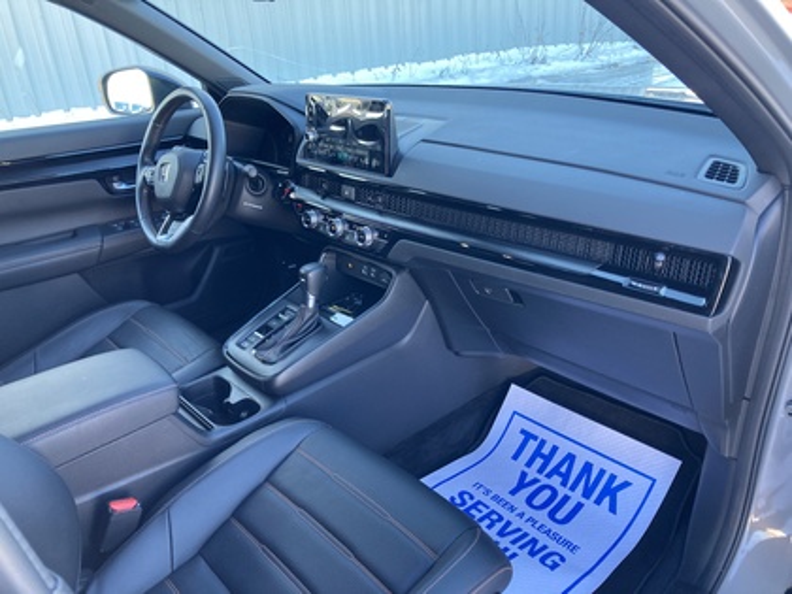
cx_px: 396
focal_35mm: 28
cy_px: 297
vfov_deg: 49.7
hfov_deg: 63.4
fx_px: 641
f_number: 1.8
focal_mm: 3.99
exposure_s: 1/121
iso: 80
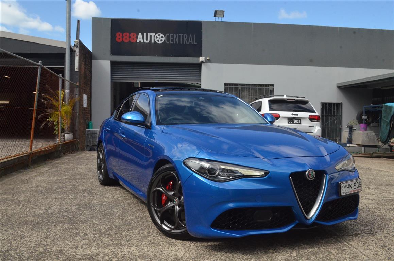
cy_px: 130
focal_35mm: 36
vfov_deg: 36.7
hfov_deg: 53.2
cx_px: 197
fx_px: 393
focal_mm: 24
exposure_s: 1/800
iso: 2000
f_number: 14
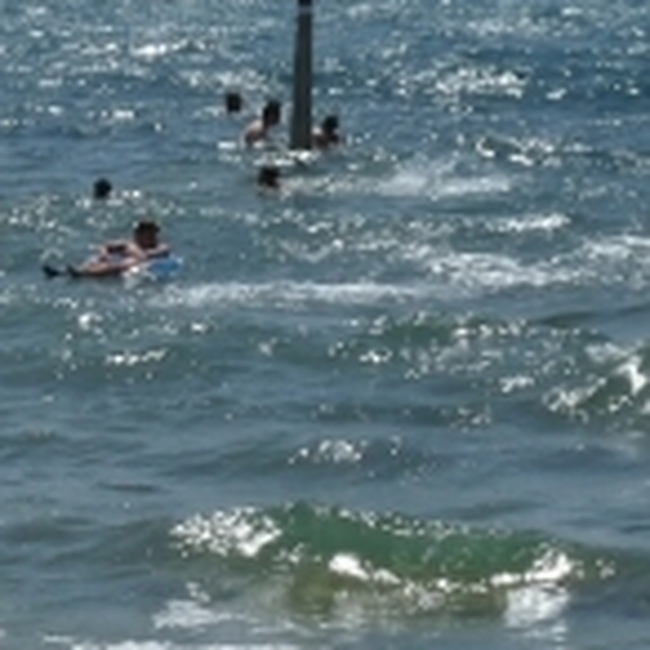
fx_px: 5184
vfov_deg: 7.2
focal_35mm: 244
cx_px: -672
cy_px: 534
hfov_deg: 6.9
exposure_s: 1/400
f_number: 8
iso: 100
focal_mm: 11.9
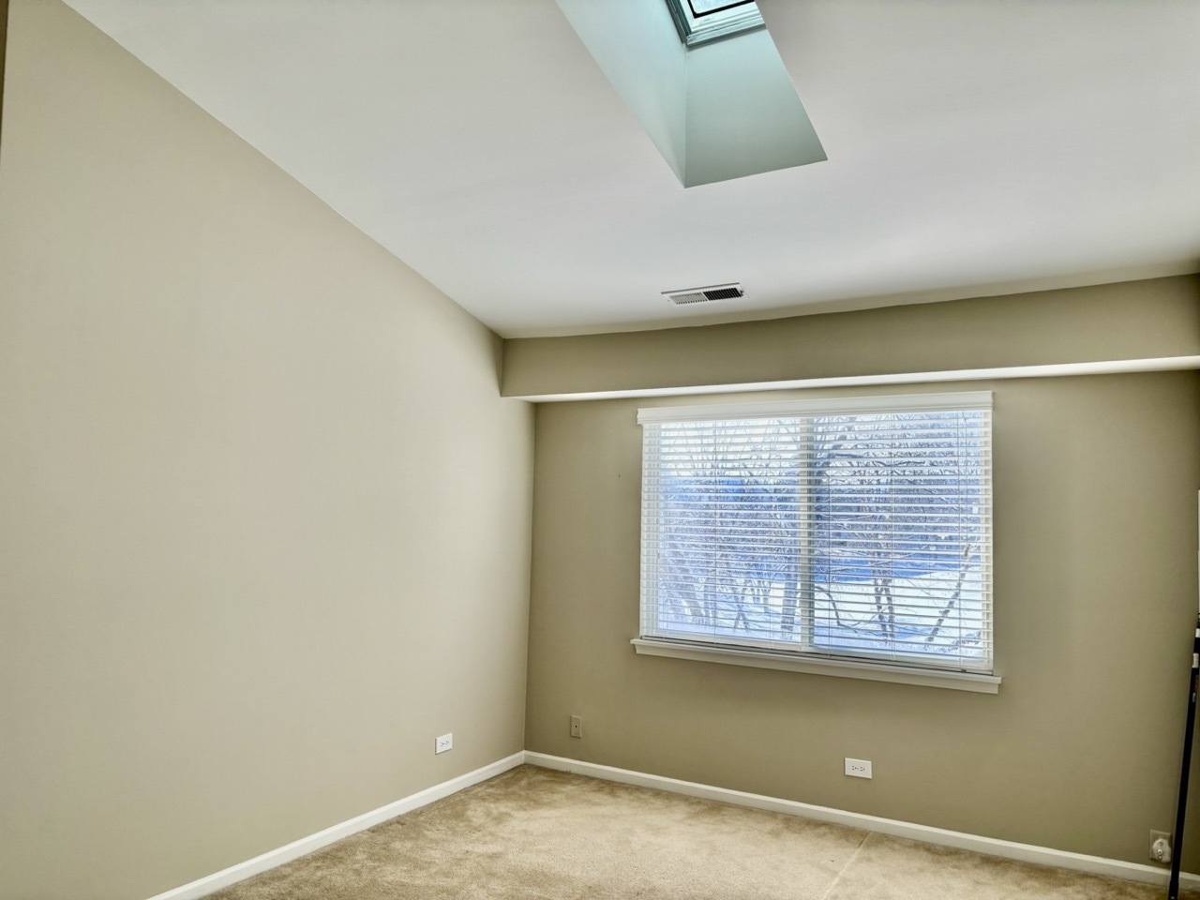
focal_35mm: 26
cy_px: 450
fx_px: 901
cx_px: 600
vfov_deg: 53.1
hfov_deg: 67.3
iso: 50
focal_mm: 5.96
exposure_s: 1/248
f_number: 1.6
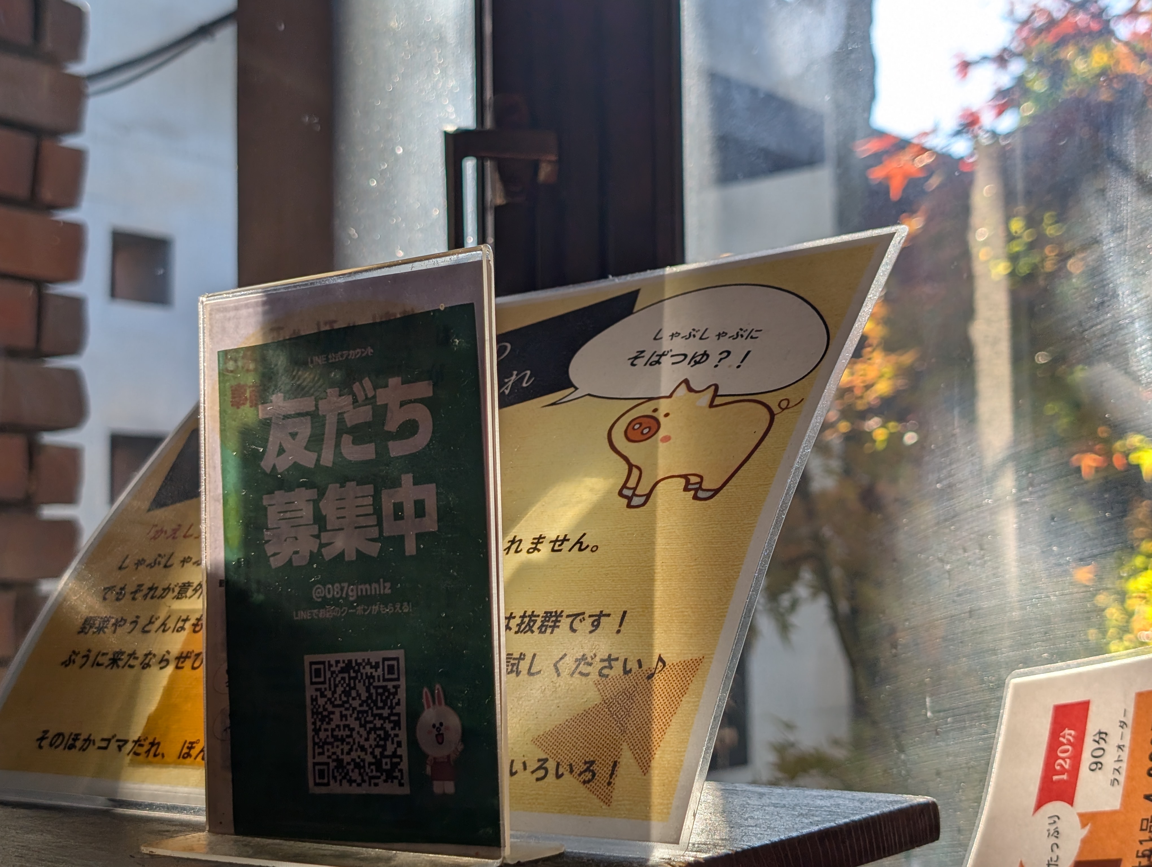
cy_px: 434
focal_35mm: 49
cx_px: 576
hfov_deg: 38.9
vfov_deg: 29.7
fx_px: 1633
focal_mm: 6.9
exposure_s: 1/463
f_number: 1.68
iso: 24
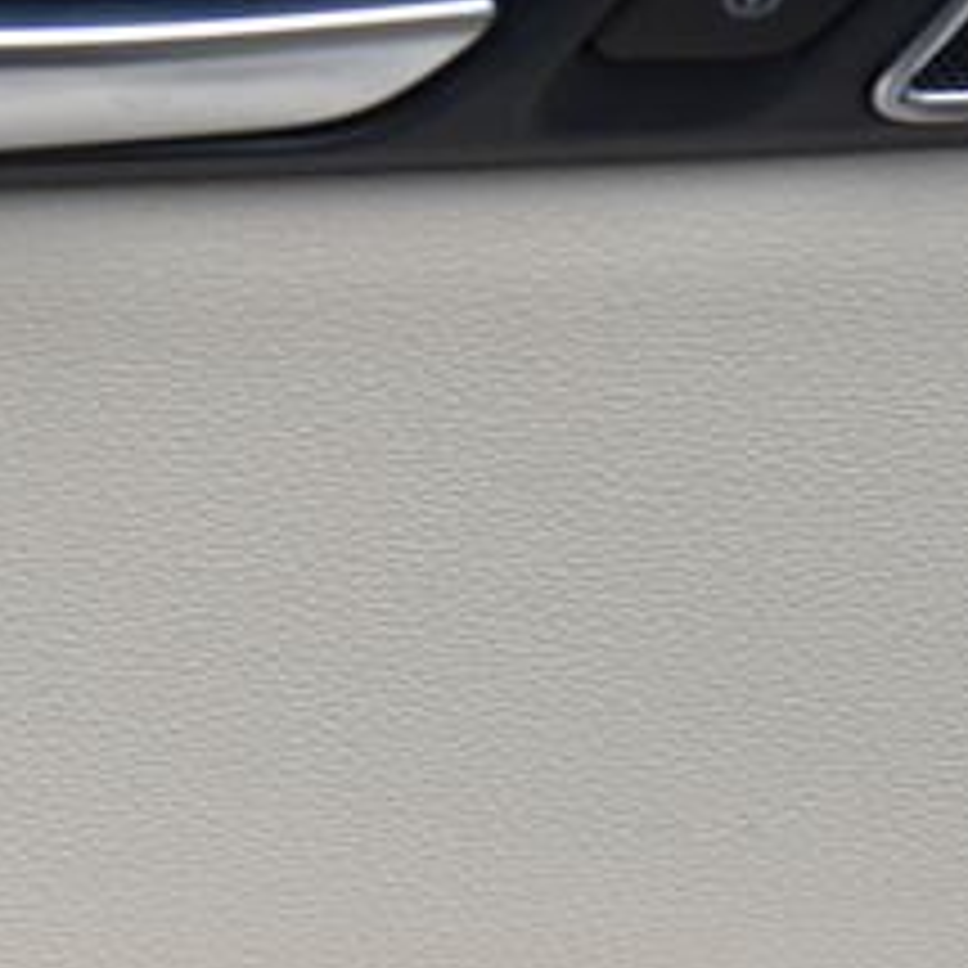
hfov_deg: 6.6
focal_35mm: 263
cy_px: 599
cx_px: 171
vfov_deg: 6.7
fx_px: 8321
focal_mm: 65
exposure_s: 1/60
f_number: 4.5
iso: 500
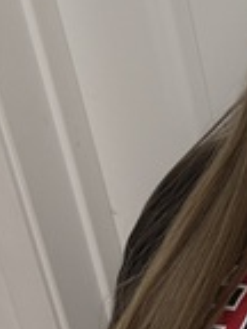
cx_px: 417
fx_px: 761
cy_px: 107
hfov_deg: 16.1
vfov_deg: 24.3
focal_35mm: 80
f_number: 1.9
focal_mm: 2.69
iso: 80
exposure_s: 1/60
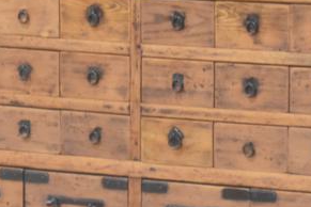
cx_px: 285
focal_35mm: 346
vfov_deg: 4.0
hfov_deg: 5.9
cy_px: 289
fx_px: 2989
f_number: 5
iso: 4500
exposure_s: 1/60
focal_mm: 62
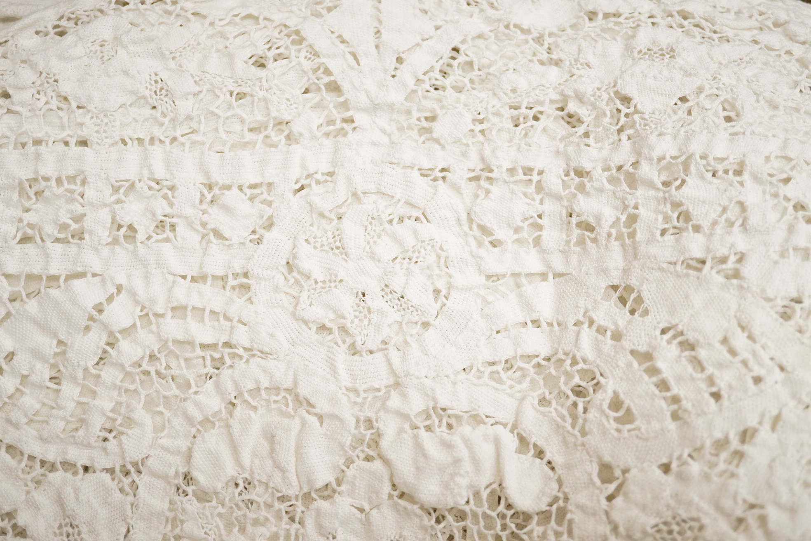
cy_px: 270
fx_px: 1014
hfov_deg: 43.6
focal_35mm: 45
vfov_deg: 29.9
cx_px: 406
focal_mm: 30
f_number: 3.5
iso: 2500
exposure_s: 1/500
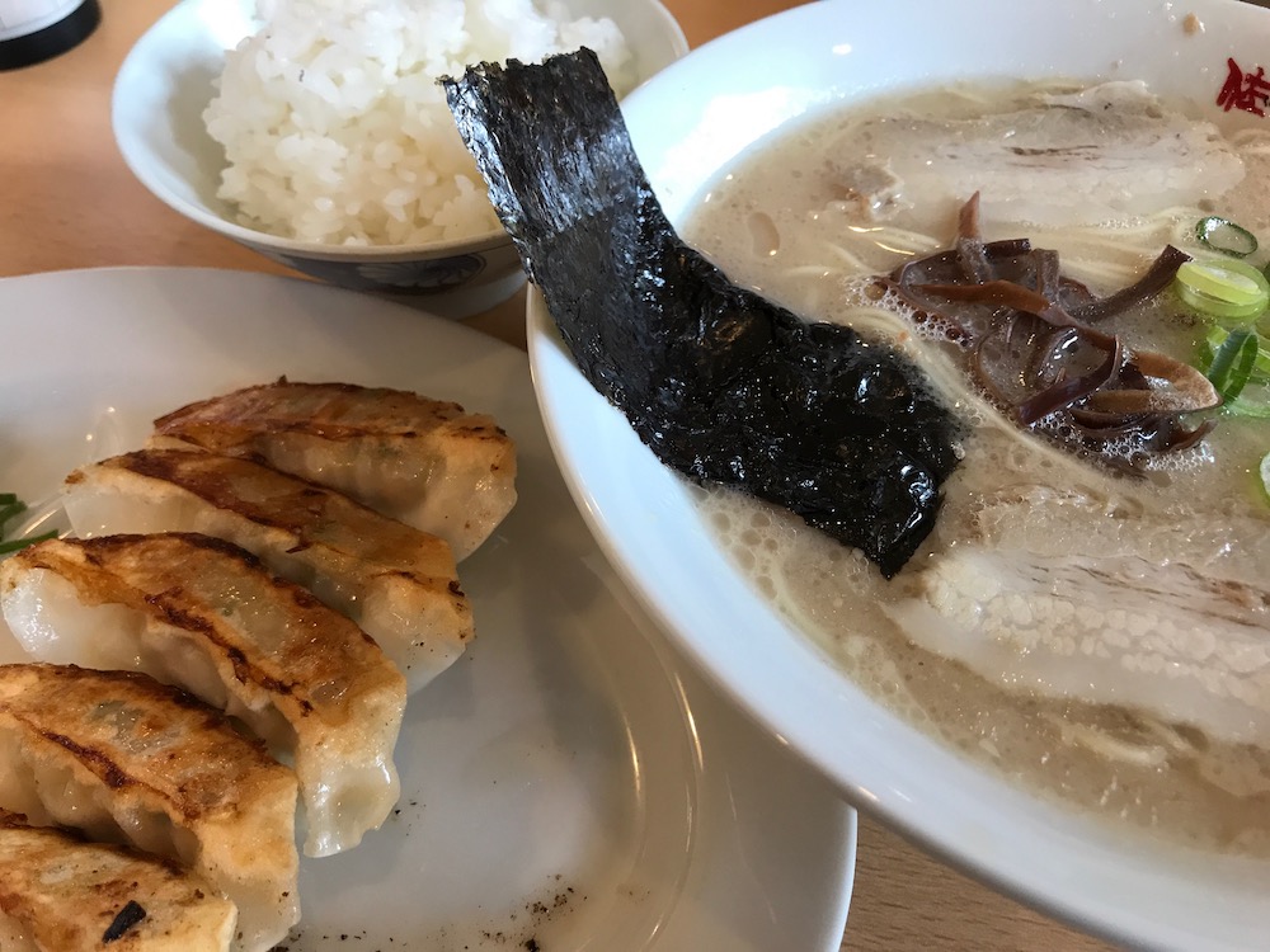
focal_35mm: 28
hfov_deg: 63.4
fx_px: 1027
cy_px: 476
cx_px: 635
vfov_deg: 49.7
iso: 25
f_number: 1.8
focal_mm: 3.99
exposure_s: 1/40
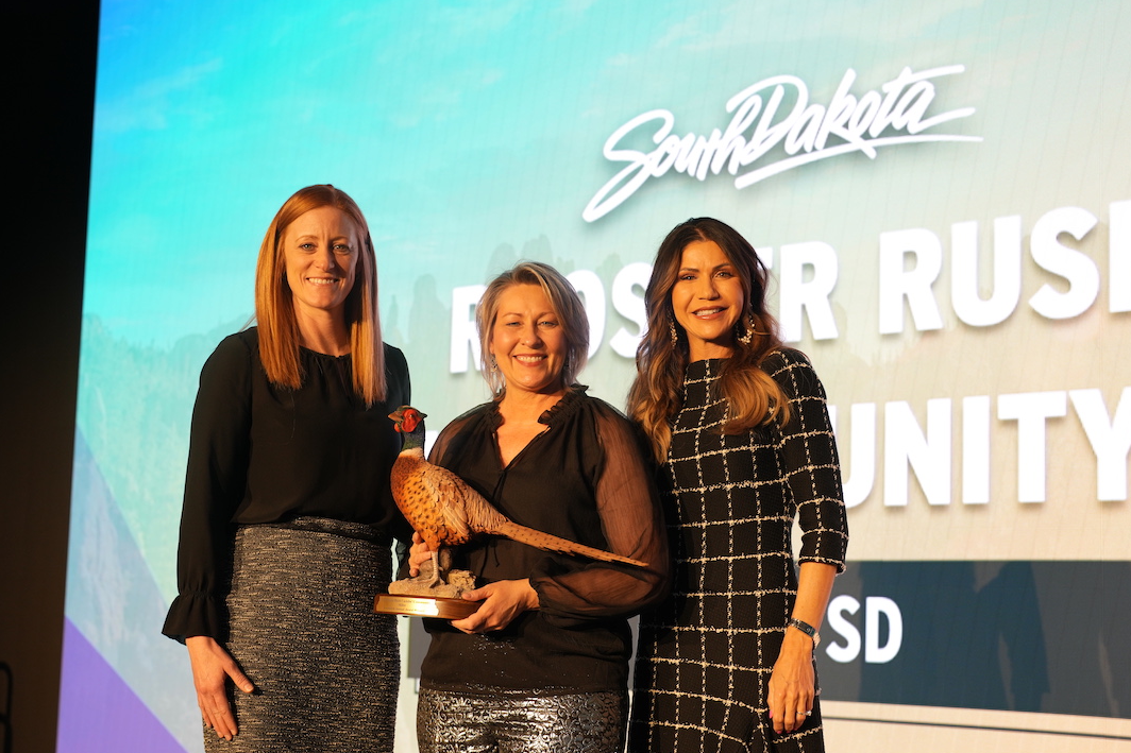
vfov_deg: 23.4
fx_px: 1822
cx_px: 518
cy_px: 424
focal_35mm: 58
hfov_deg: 34.5
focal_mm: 50
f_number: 3.2
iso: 400
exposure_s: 1/125
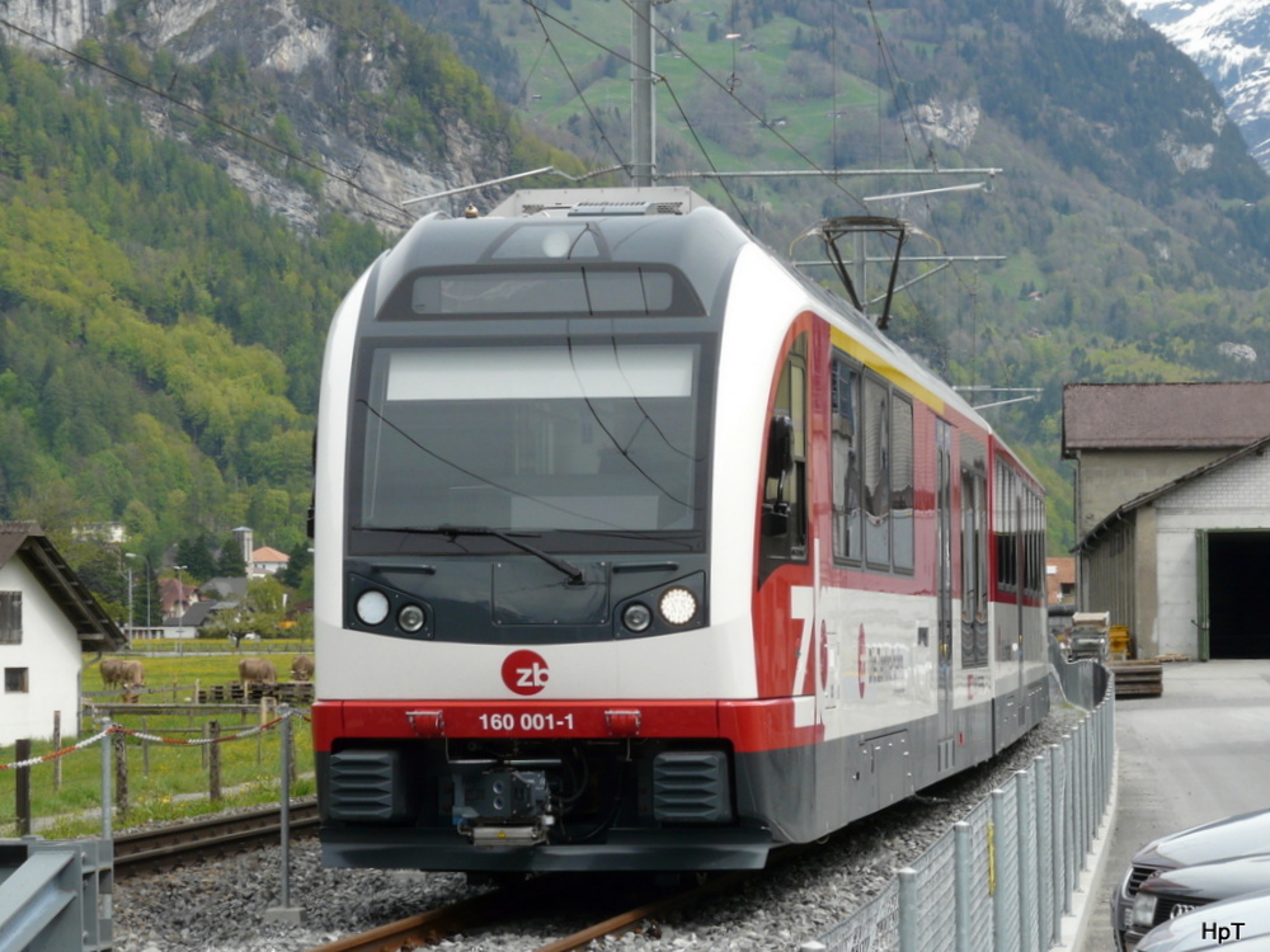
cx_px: 635
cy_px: 476
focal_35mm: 106
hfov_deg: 18.5
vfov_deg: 14.0
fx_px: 3889
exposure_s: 1/320
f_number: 5.6
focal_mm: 17.5
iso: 100
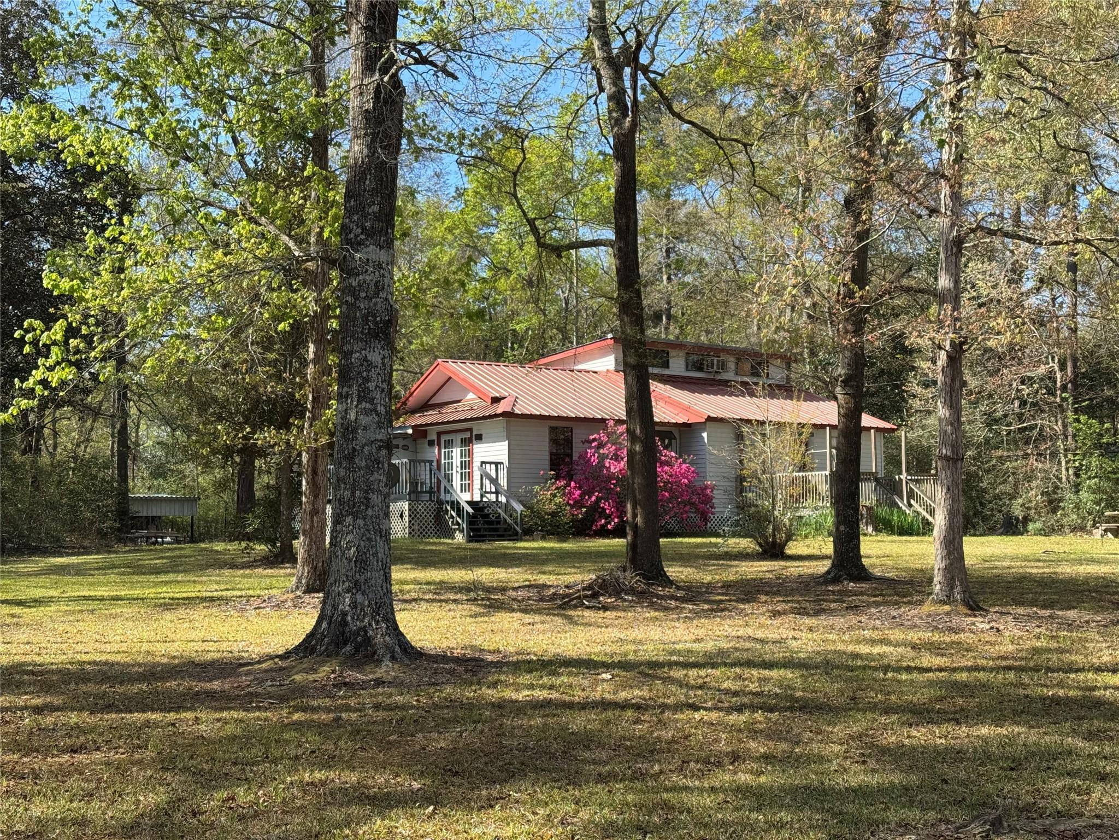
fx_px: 1552
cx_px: 560
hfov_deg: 39.7
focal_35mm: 48
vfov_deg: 30.3
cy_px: 420
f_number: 1.78
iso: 64
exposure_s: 1/1490
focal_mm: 6.76
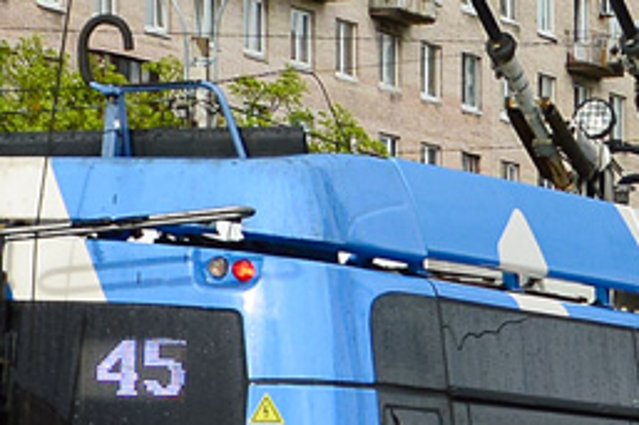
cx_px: 522
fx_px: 4346
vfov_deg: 5.6
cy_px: 244
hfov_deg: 8.4
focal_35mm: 245
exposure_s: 1/320
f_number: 5.6
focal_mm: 28
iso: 200
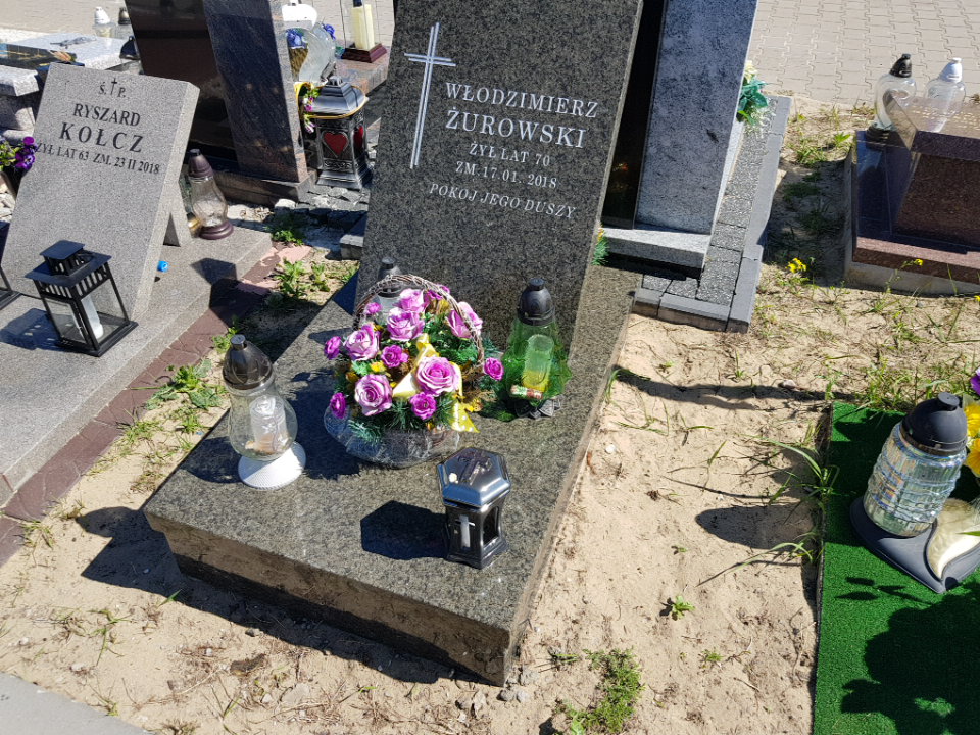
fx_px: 736
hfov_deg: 67.3
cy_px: 368
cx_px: 490
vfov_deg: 53.1
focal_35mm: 26
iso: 40
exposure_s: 1/1572
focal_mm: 4.2
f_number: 1.7
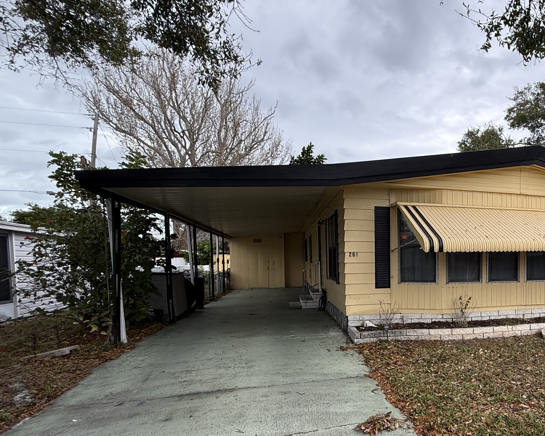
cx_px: 425
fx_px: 387
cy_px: 282
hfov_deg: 64.9
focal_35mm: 24
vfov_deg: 57.8
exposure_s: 1/361
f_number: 2.2
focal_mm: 2.22
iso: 64
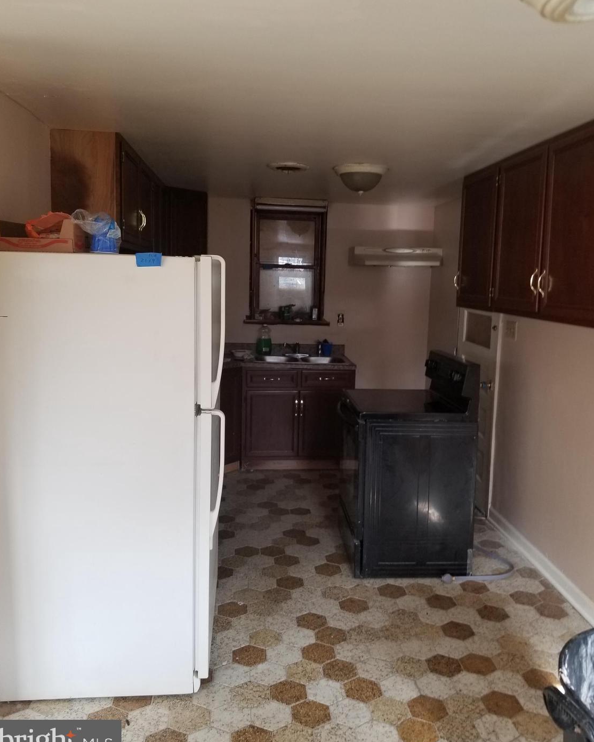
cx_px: 295
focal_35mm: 28
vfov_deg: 62.2
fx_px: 615
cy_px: 354
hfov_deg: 51.5
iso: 80
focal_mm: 4.25
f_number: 1.7
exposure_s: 1/50
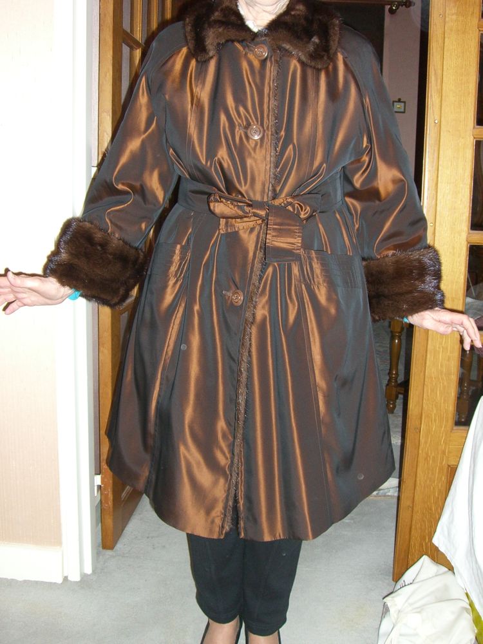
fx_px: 707
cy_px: 322
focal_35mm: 38
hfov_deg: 37.7
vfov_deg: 49.0
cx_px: 242
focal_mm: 6.2
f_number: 2.7
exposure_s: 1/60
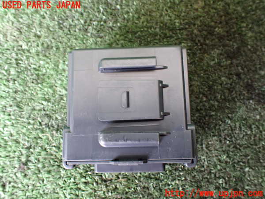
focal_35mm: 30
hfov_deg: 60.0
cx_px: 132
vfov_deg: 46.8
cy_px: 100
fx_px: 230
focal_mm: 5.4
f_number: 2.3
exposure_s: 1/30
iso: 1000
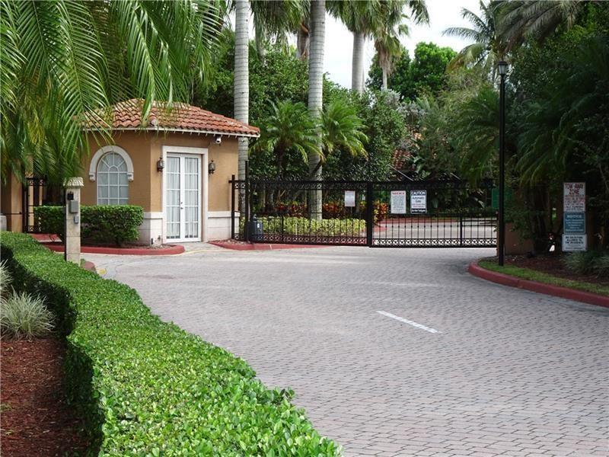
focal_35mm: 70
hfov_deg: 27.8
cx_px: 304
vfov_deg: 21.0
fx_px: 1232
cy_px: 228
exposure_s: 1/160
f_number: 5
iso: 80
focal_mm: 12.01
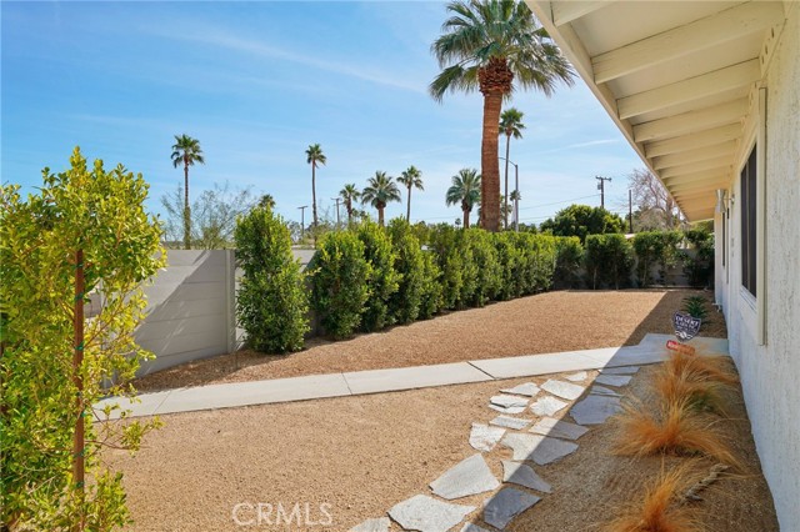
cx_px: 400
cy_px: 266
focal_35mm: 20
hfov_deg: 84.0
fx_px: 444
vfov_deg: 61.9
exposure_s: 1/320
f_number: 8
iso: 100
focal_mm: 20
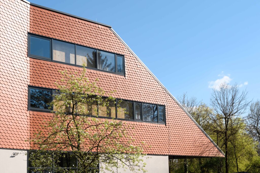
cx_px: 130
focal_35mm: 34
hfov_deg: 55.1
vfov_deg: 38.3
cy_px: 86
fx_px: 249
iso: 100
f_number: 9
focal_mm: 34.5
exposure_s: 1/250
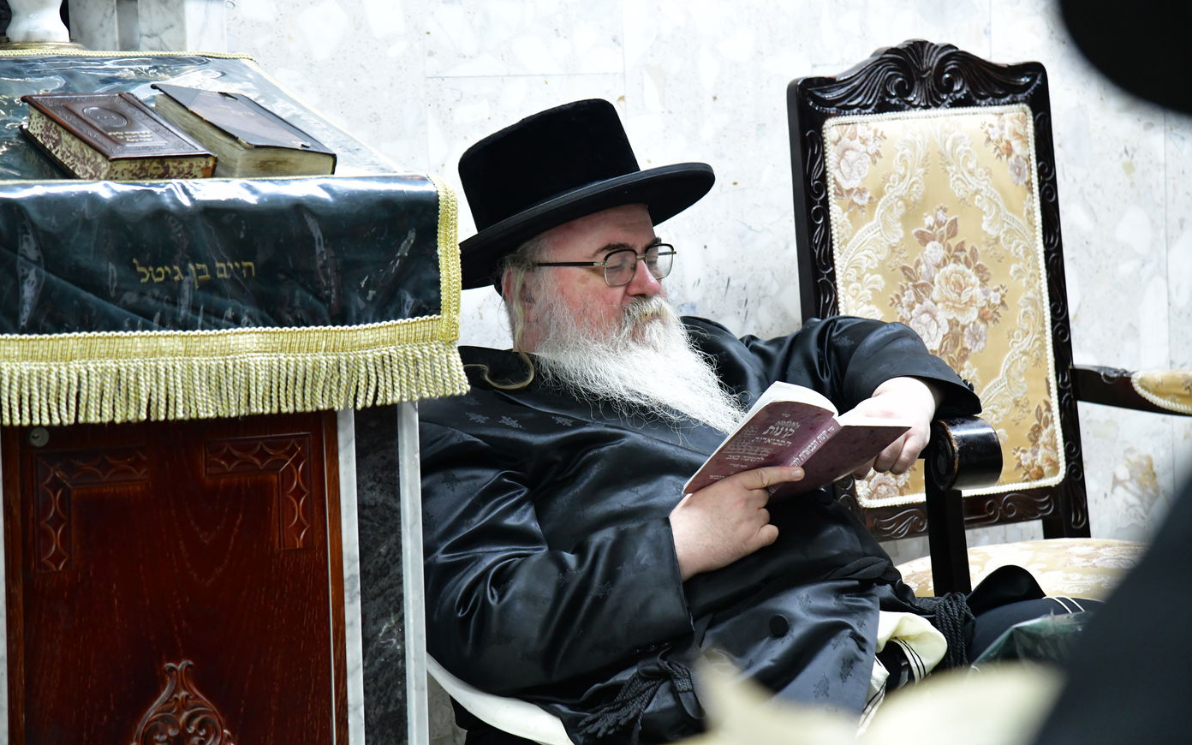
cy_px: 366
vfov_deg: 10.7
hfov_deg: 17.0
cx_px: 593
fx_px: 3996
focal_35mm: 123
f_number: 5.6
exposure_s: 1/125
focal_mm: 120
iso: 5000
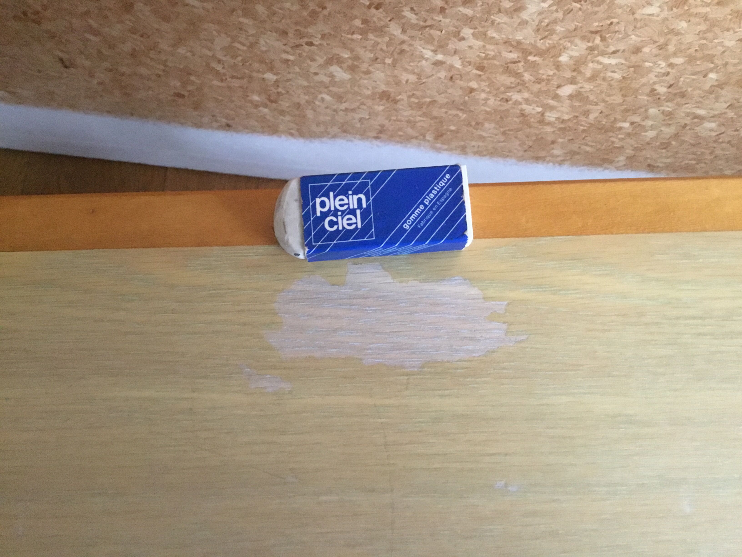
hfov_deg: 58.4
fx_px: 664
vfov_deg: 45.4
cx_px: 371
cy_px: 278
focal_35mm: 31
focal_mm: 3.3
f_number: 2.4
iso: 320
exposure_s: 1/17
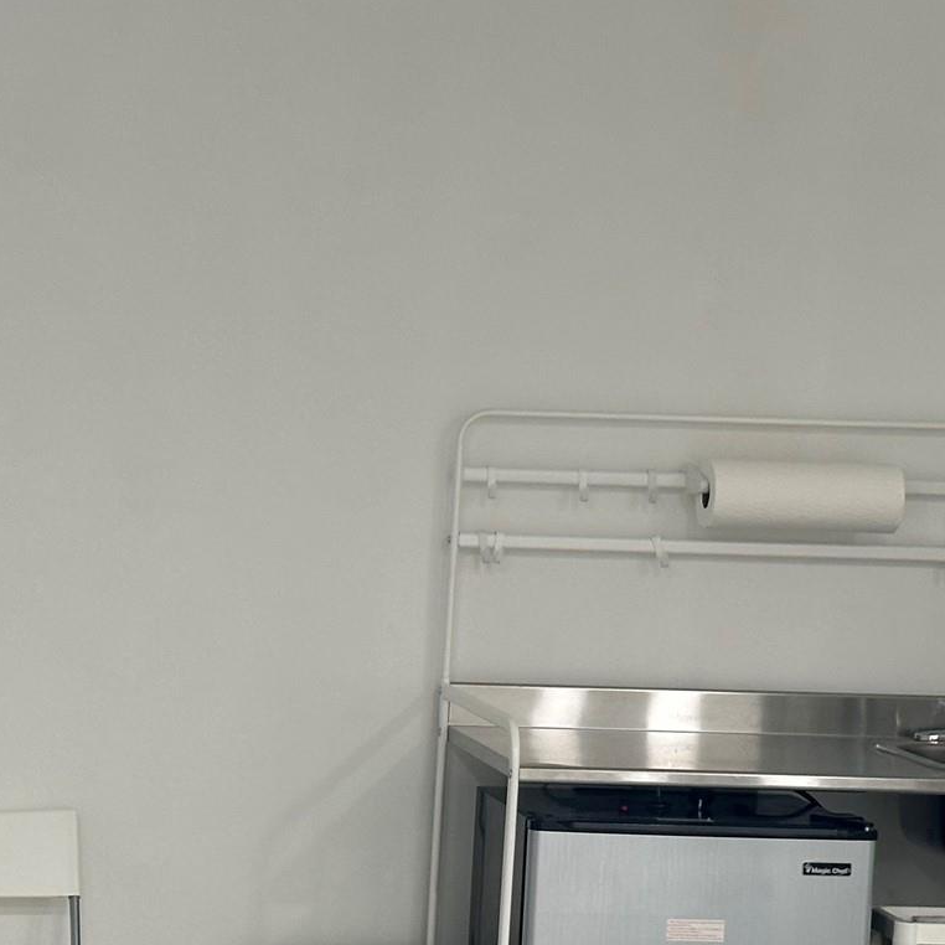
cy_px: 866
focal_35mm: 114
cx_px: 153
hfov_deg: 15.2
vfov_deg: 15.1
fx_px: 3521
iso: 100
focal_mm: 6.86
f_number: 1.78
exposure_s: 1/60
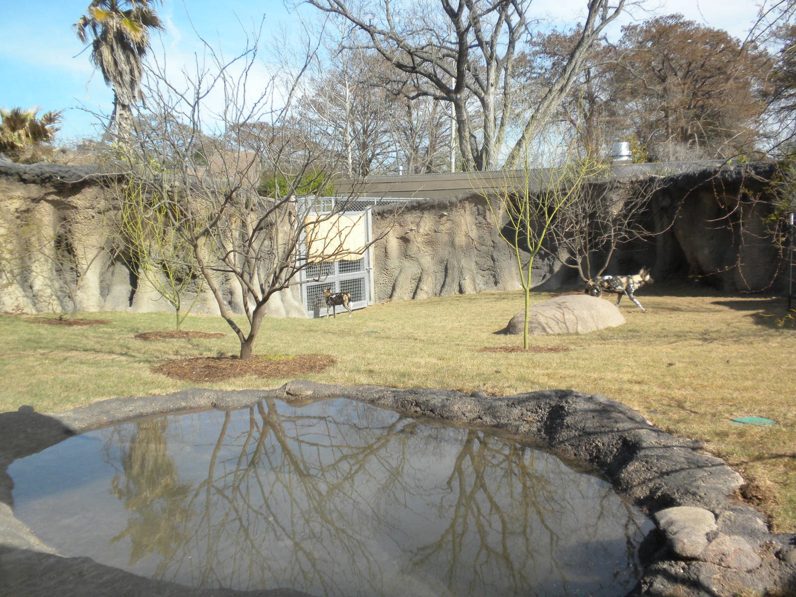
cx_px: 398
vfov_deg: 38.7
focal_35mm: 37
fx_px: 851
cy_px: 298
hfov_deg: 50.1
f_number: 3.5
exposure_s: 1/532
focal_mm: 6.6
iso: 64
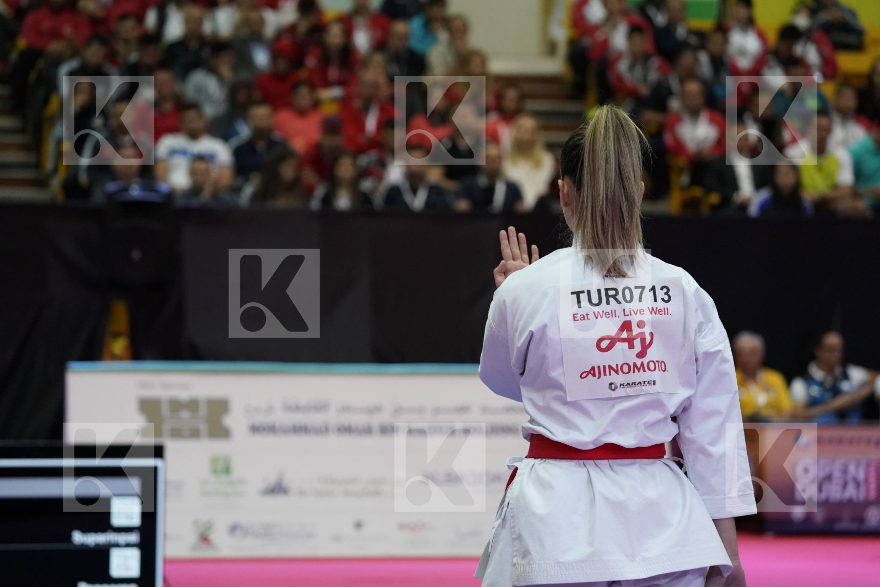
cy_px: 294
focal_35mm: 154
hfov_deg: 13.3
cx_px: 440
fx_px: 3764
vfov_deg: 8.9
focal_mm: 154
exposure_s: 1/400
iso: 5000
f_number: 5
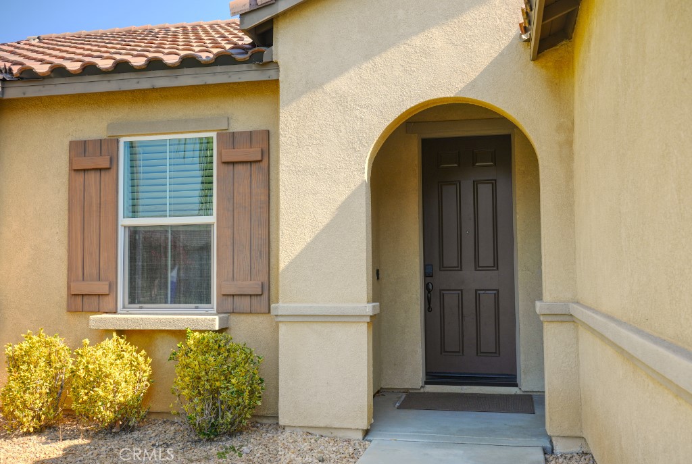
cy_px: 232
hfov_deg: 54.3
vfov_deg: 38.0
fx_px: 674
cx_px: 346
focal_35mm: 35
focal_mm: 35
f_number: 8
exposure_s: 1/320
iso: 100
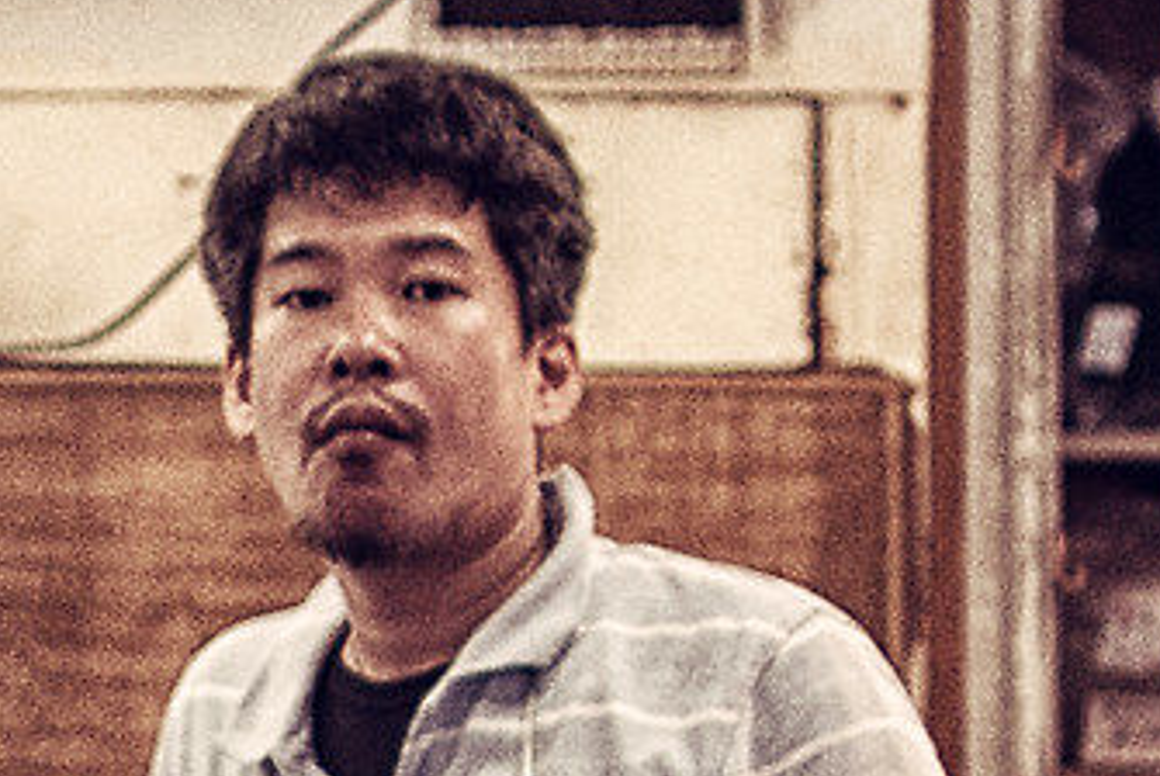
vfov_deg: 3.6
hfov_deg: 5.3
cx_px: -1506
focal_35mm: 376
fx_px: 12112
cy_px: 1954
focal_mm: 35
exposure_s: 1/125
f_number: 1.8
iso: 100
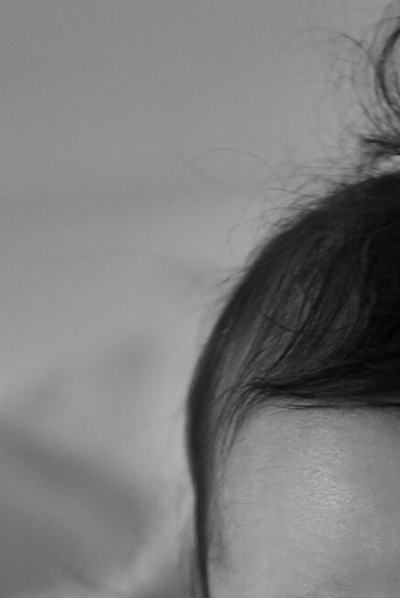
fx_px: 3145
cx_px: 606
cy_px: 888
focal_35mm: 189
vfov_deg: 10.5
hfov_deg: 7.2
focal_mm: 52
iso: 1100
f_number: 4
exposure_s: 1/100
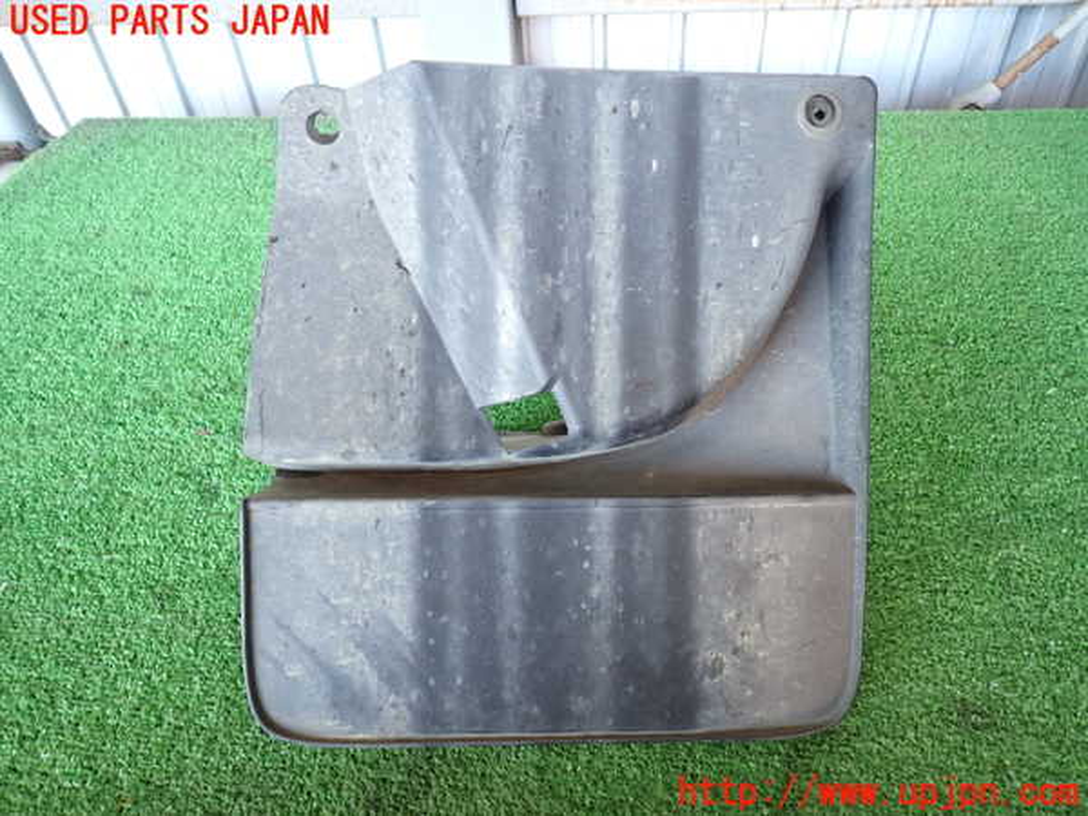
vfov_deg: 54.9
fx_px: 786
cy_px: 408
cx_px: 544
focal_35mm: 25
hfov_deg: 69.4
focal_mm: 4.5
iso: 200
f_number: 2
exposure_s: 1/30
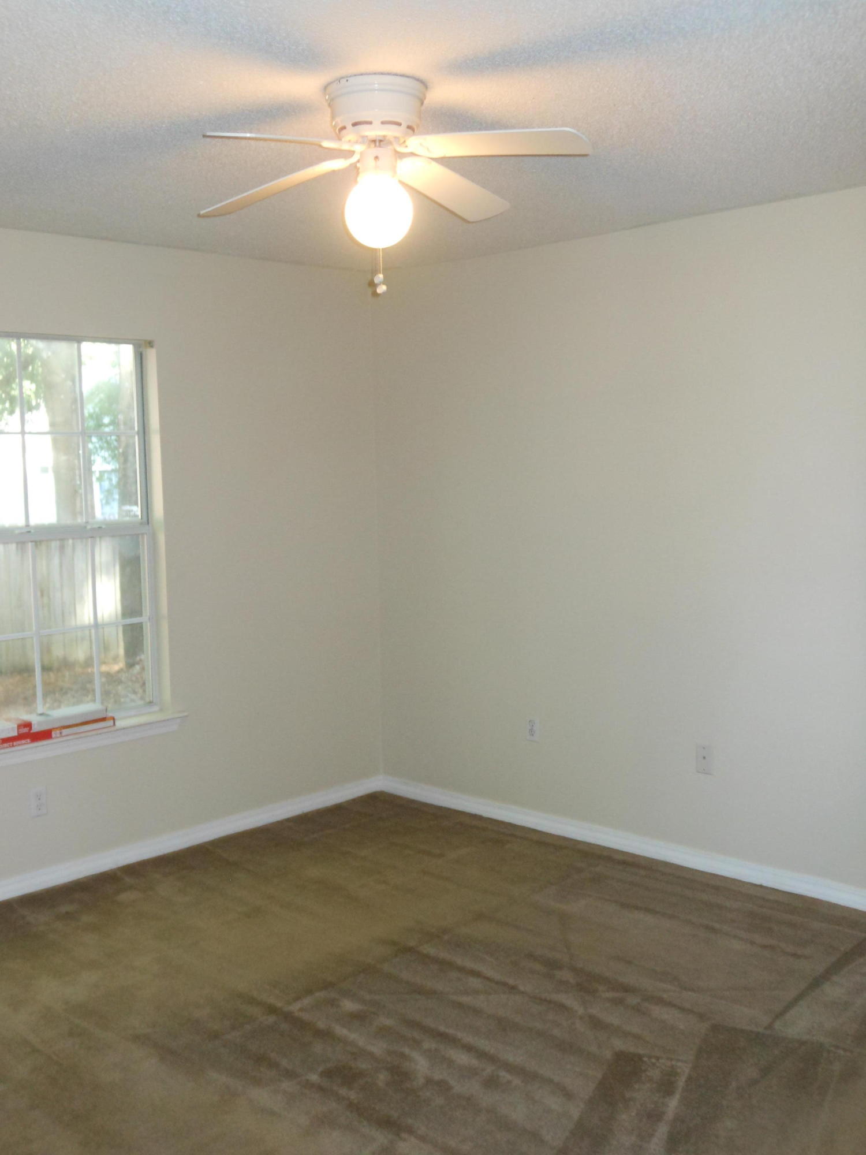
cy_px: 578
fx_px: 1268
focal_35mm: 38
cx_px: 433
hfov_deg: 37.7
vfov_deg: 49.0
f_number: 3.6
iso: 400
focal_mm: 6.8
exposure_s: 1/30
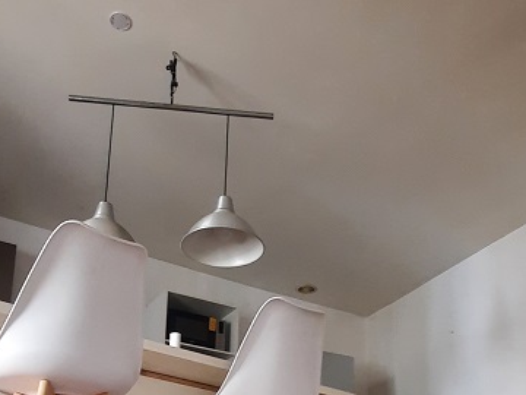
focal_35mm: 39
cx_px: 257
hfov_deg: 47.9
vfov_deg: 32.3
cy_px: 439
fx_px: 593
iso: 125
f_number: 2.2
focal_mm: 1.74
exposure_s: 1/50
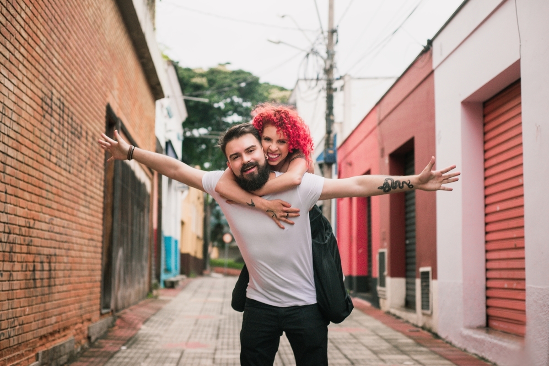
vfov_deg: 27.0
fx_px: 763
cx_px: 274
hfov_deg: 39.6
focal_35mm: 50
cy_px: 183
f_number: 3.2
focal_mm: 50
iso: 800
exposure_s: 1/160
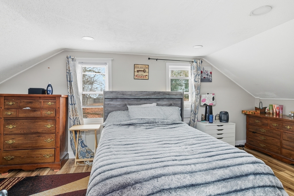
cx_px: 147
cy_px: 98
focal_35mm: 19
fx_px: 155
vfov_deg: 64.6
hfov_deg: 86.9
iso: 400
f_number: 9
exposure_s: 1/40
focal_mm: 19
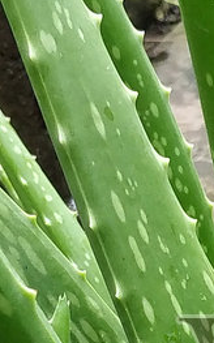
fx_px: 1449
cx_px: 397
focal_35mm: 155
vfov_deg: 13.2
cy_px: 404
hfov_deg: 8.1
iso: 160
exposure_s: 1/127
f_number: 1.9
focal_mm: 3.94
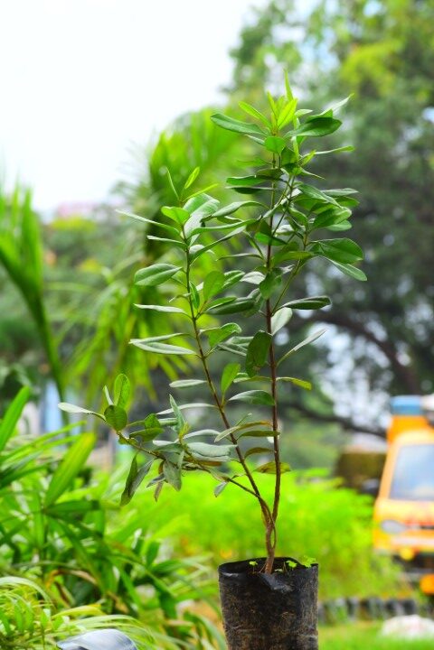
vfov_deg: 10.2
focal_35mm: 202
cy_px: 325
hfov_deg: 6.8
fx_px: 3662
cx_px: 217
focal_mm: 135
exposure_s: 1/200
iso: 100
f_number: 8
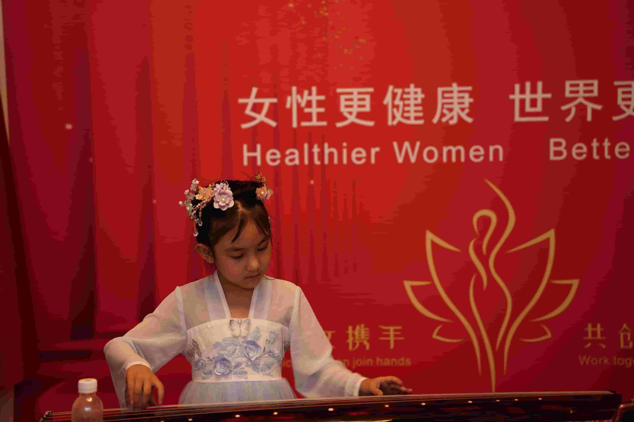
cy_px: 211
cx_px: 317
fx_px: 1602
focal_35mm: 91
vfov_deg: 15.0
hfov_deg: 22.4
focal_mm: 91
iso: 200
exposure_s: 1/20
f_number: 4.5
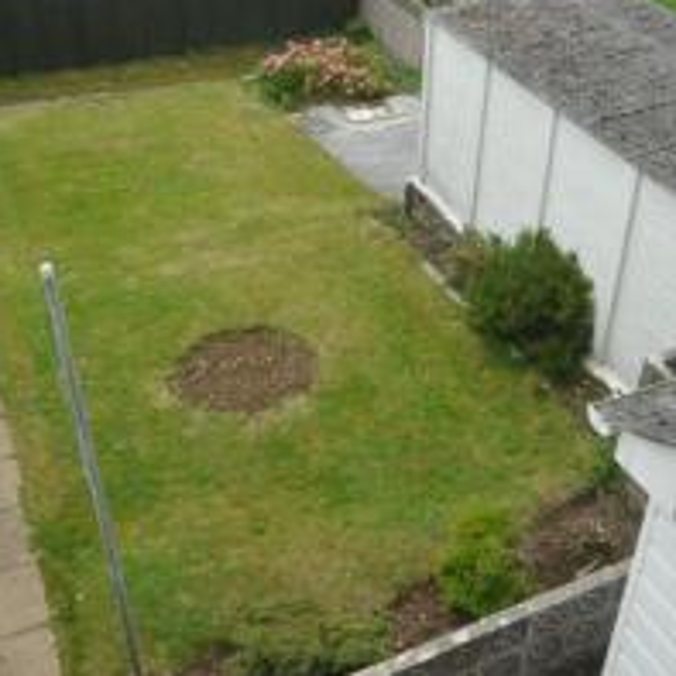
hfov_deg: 39.1
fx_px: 950
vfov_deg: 38.8
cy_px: 242
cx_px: 367
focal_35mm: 43
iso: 200
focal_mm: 14
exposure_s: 1/250
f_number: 8
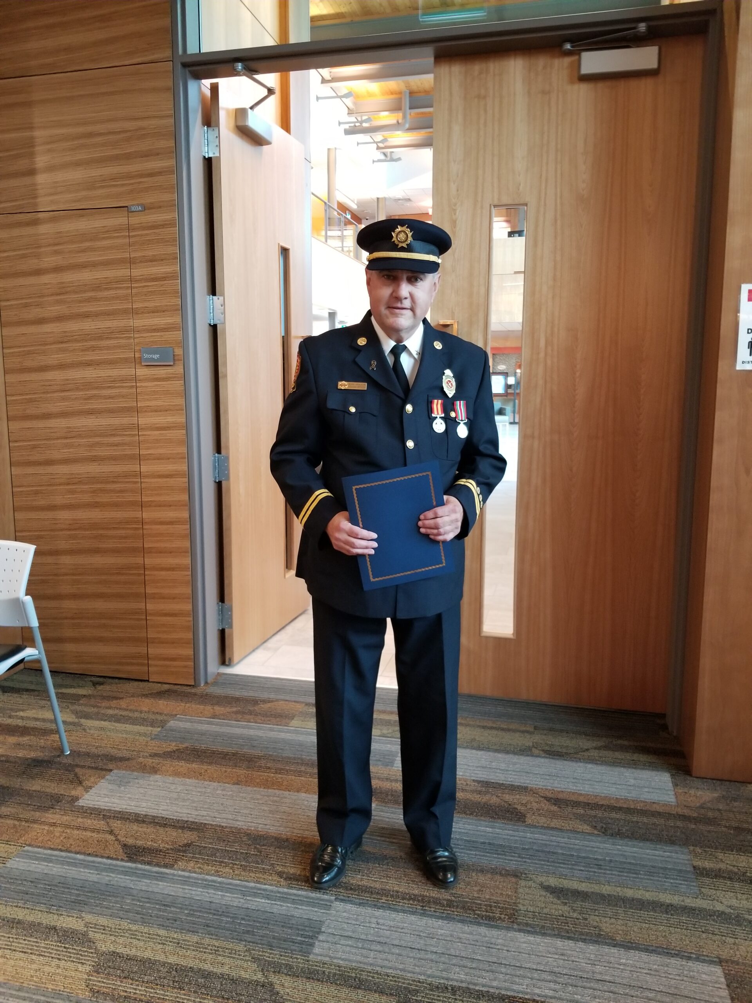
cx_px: 376
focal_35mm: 26
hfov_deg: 53.1
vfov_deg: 67.3
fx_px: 753
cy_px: 502
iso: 250
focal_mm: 4.25
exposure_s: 1/24
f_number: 1.7
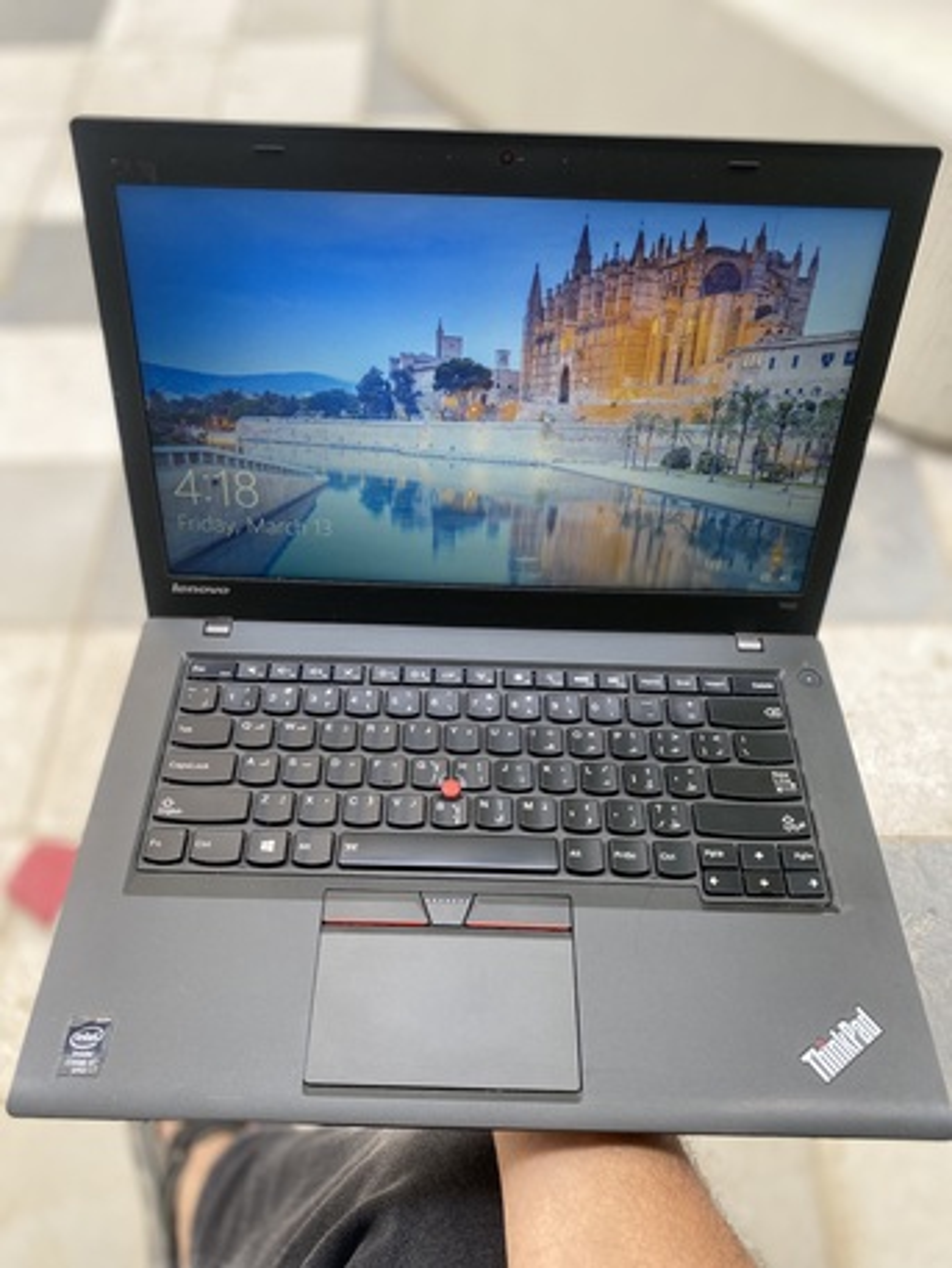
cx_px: 476
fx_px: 953
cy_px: 634
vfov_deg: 67.3
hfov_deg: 53.1
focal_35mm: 26
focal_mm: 4.25
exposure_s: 1/110
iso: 100
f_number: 1.8
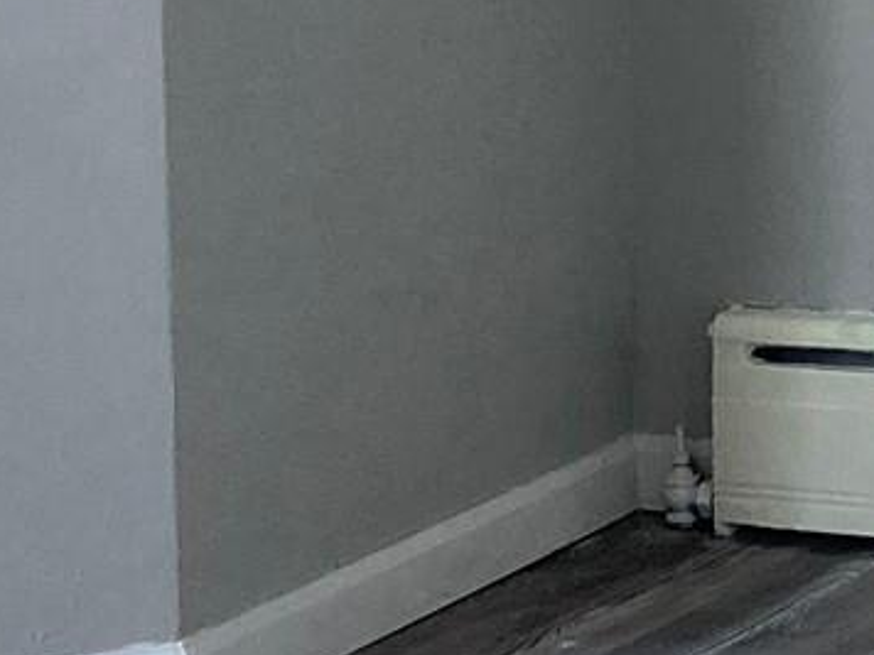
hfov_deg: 11.6
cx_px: 1419
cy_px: -236
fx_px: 4065
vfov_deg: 9.0
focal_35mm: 161
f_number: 1.8
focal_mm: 3.99
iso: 125
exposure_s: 1/60
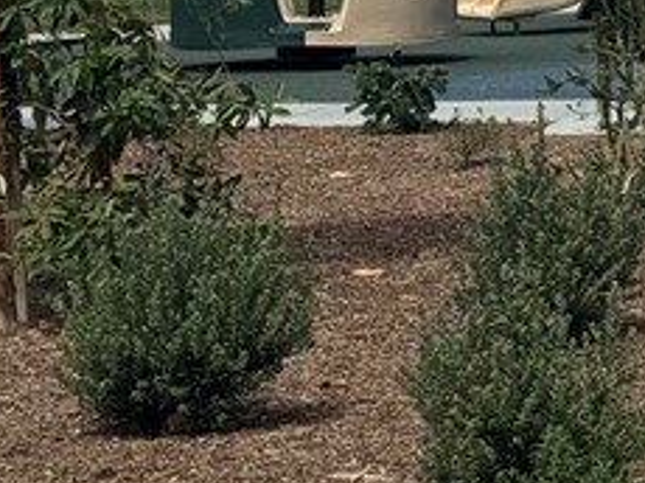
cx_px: 1080
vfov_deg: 6.8
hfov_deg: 8.9
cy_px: -244
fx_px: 3983
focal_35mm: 214
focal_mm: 6.76
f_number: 1.78
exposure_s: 1/7937
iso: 64
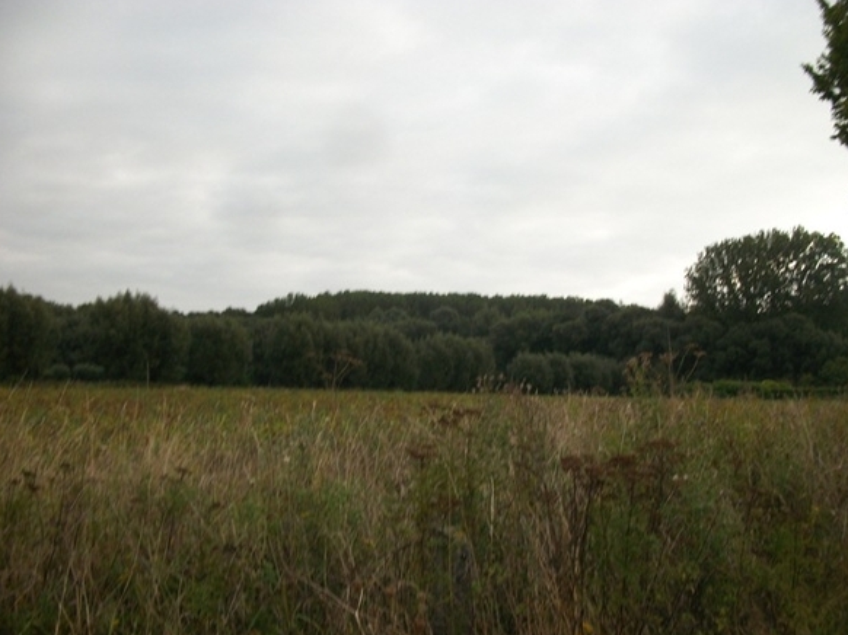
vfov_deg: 42.9
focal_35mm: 33
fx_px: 808
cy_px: 313
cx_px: 427
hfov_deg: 55.4
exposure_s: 1/60
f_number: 8.8
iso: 80
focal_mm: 5.7
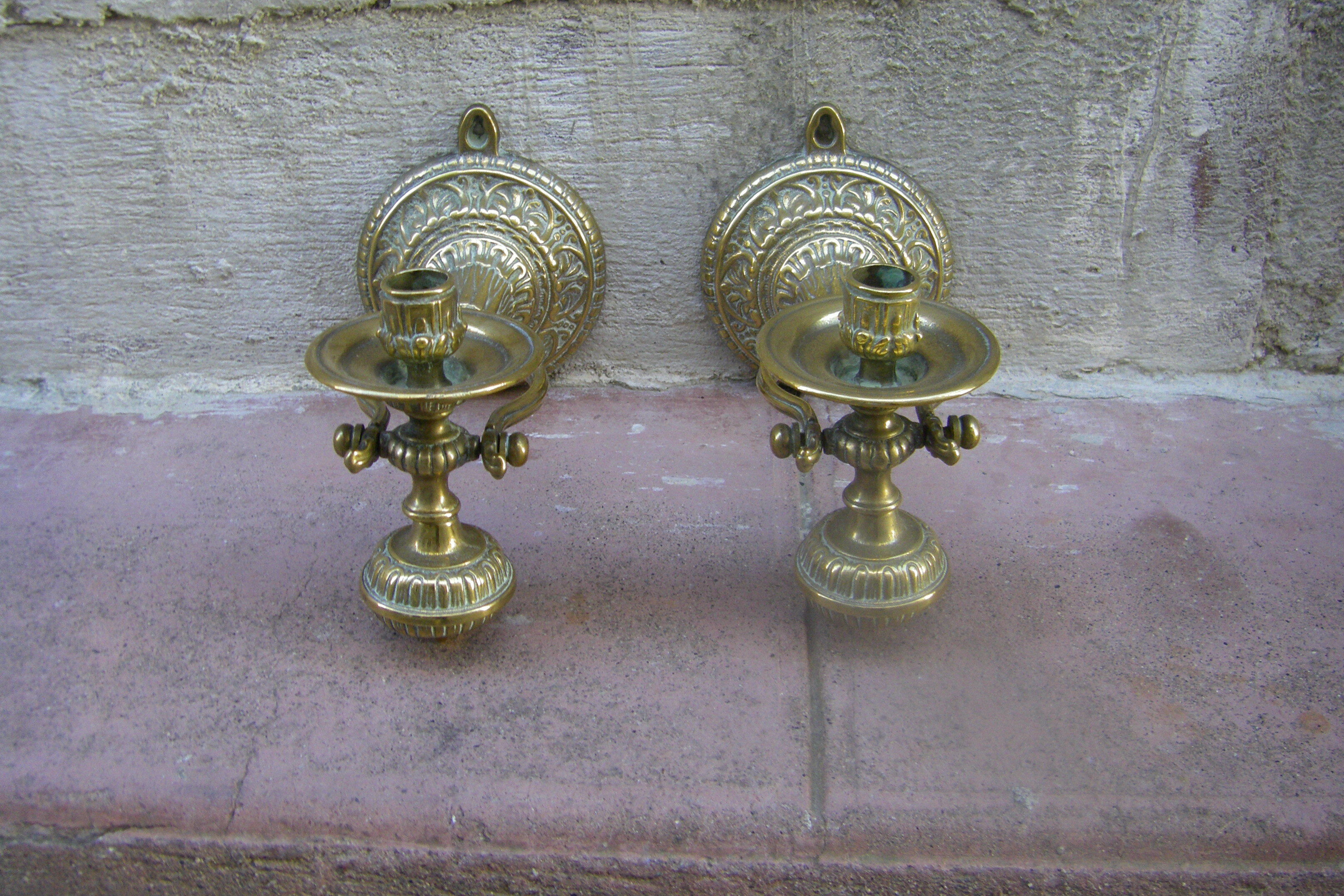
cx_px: 673
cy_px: 388
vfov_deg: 33.4
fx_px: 1493
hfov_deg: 48.5
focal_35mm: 40
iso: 200
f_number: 3.5
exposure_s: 1/50
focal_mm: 6.3
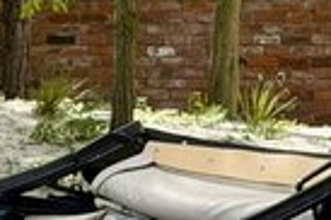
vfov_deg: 4.6
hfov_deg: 7.0
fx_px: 2682
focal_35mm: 292
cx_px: -111
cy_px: 435
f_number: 1.78
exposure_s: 1/2088
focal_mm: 6.76
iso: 100
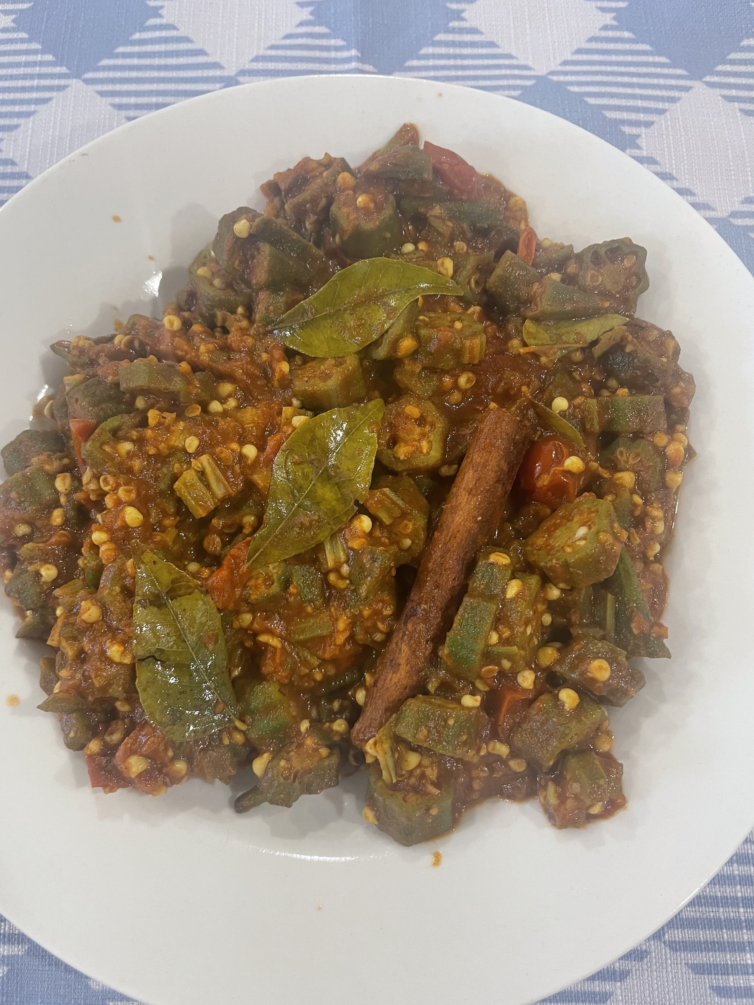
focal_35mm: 27
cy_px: 510
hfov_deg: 51.3
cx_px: 371
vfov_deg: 65.3
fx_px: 784
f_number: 1.6
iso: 160
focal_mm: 4.2
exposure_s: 1/50
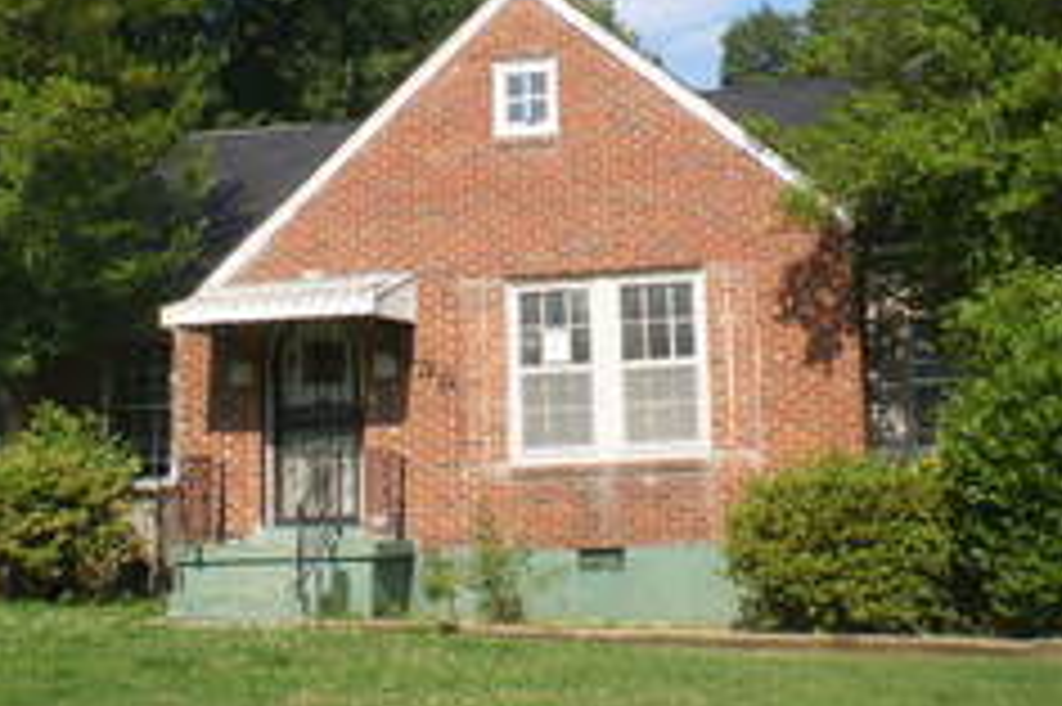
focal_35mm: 55
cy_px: 297
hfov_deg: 36.3
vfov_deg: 24.6
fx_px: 1621
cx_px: 549
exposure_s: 1/500
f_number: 4.6
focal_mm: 6.3
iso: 64
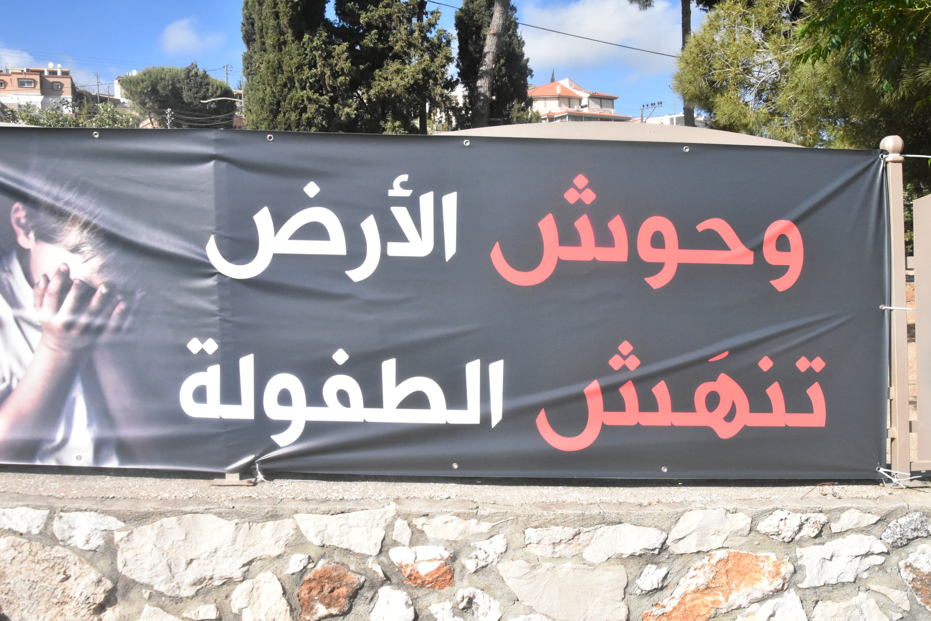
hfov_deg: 10.2
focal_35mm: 202
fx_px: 5236
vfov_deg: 6.8
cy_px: 310
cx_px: 466
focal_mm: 135
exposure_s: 1/5000
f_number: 18
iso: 4000
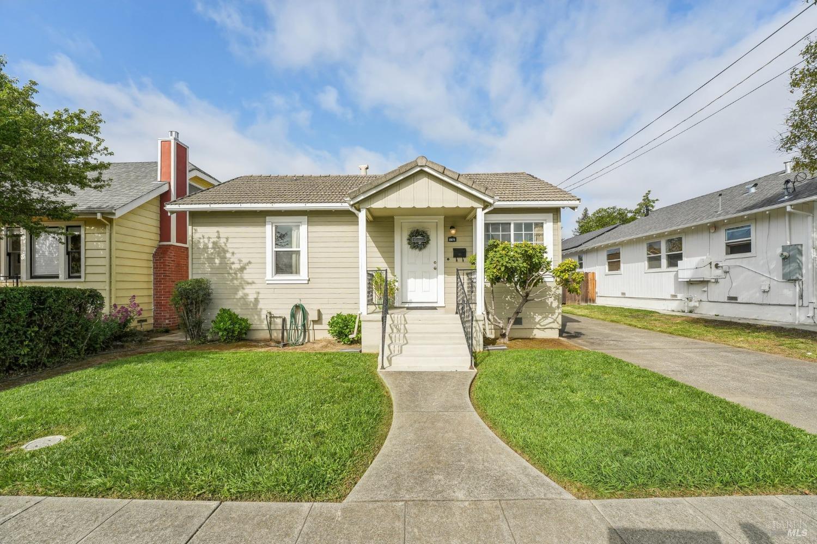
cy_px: 272
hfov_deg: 104.3
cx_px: 408
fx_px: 318
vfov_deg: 81.2
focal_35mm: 14
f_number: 8
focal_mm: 14
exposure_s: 1/1600
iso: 640
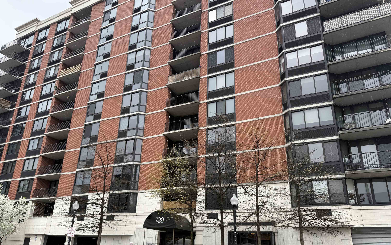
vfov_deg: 47.3
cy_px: 148
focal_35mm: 26
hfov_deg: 70.4
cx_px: 194
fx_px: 277
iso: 80
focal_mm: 6.76
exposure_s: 1/440
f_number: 1.78
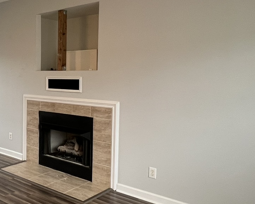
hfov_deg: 44.3
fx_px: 272
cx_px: 11
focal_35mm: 36
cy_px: 93
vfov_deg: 41.1
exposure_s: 1/60
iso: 160
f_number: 1.8
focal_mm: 1.57
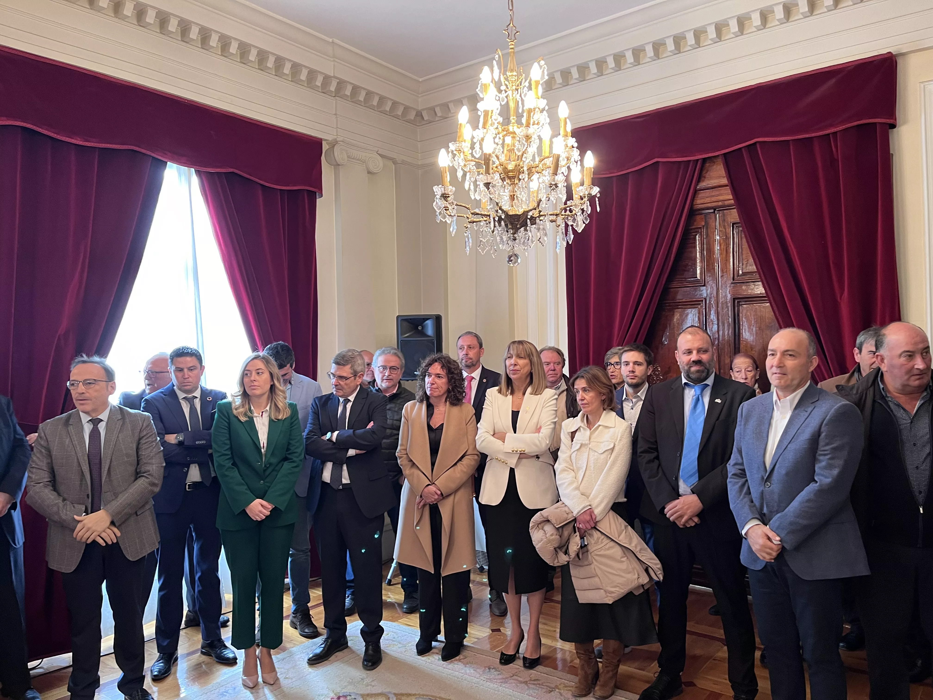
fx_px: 701
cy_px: 350
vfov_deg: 53.1
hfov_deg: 67.3
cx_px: 466
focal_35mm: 26
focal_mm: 5.1
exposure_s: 1/50
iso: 125
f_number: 1.6
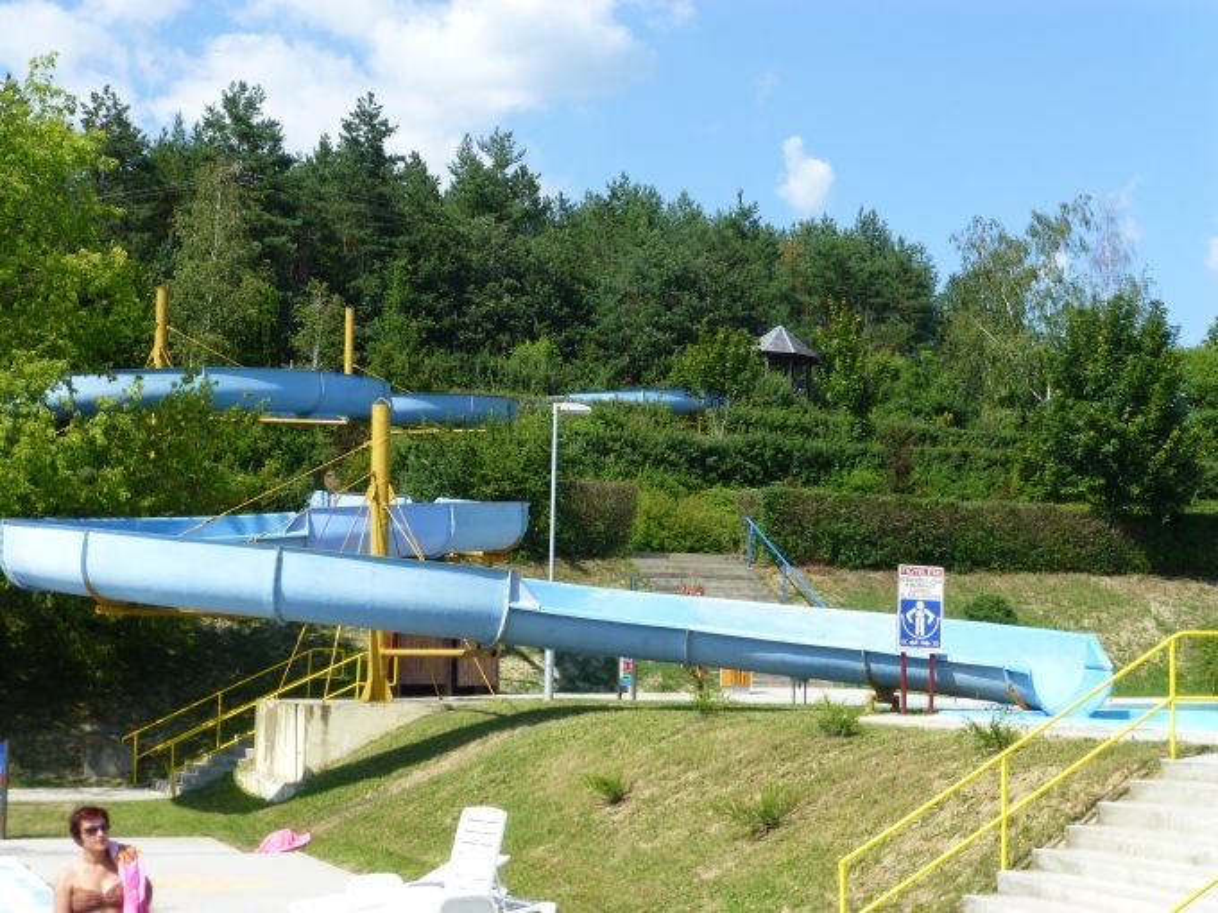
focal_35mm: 58
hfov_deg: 33.2
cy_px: 456
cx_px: 609
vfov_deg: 25.2
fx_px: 2041
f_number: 4.7
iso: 100
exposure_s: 1/400
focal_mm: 10.3
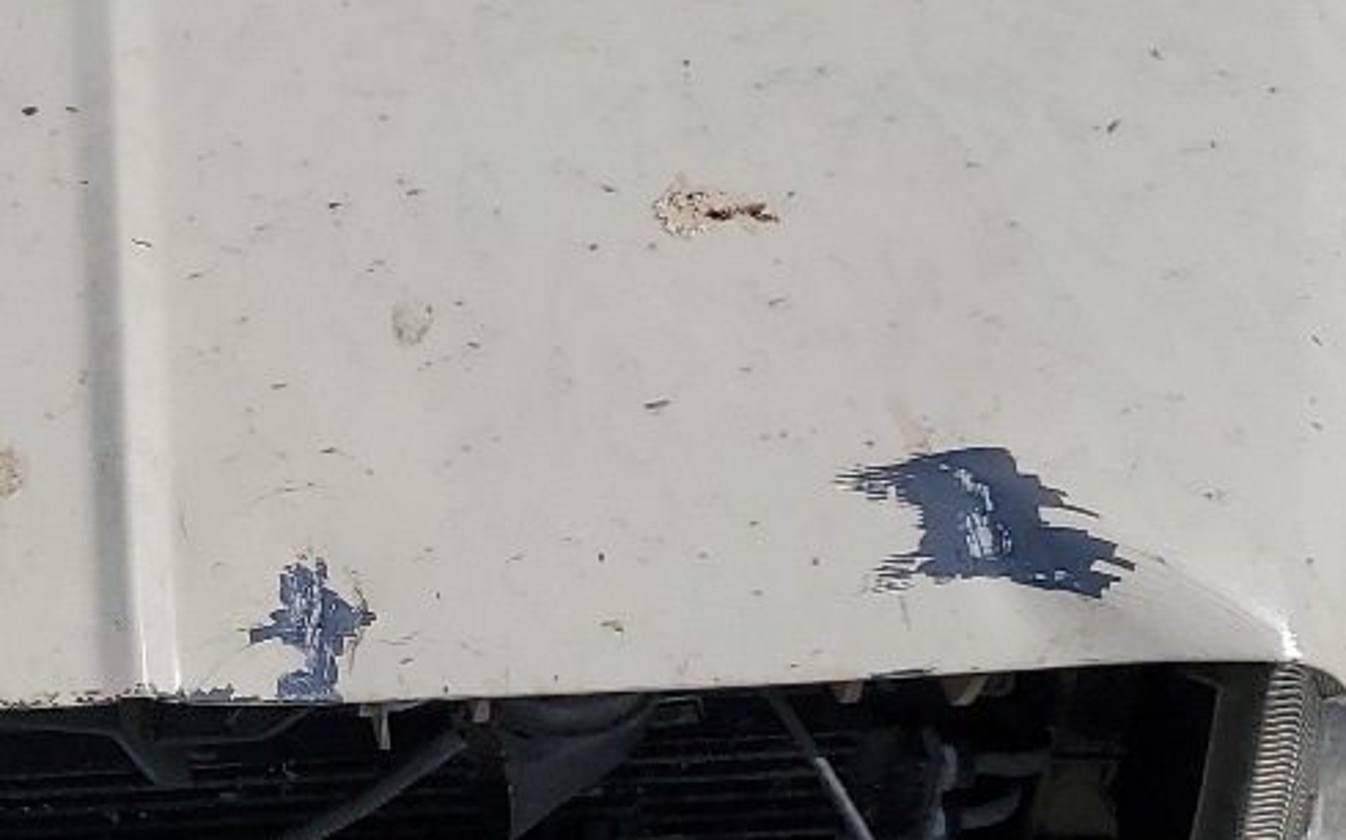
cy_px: 522
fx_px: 3301
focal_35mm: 90
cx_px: 132
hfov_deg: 22.5
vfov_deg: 14.5
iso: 51
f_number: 1.5
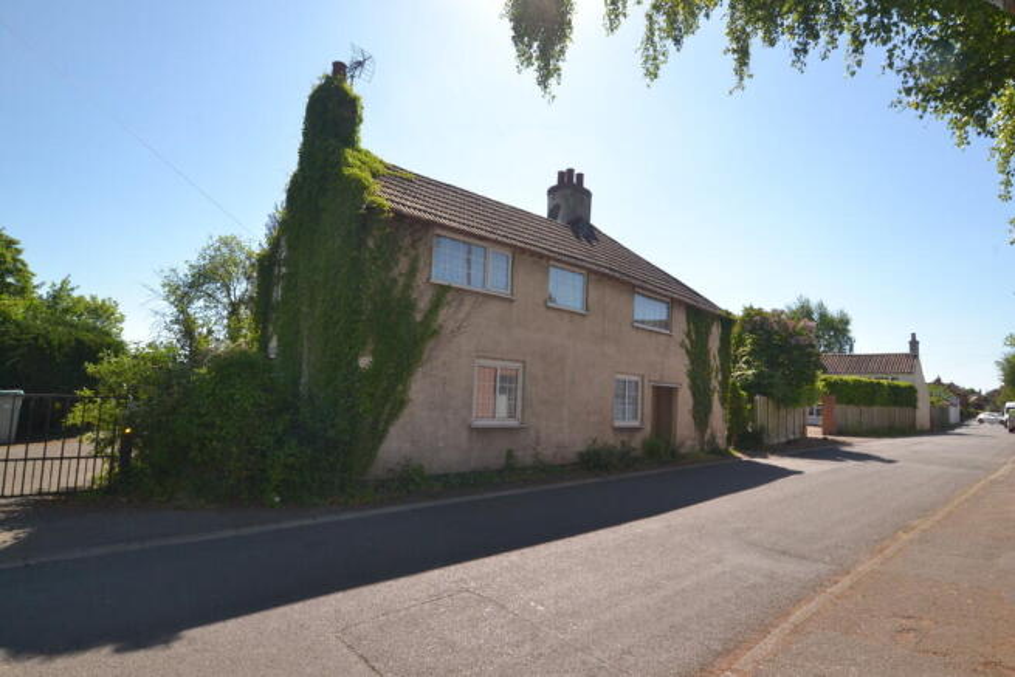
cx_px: 508
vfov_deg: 67.4
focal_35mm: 18
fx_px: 508
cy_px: 338
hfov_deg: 90.0
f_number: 11
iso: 400
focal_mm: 12
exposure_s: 1/200
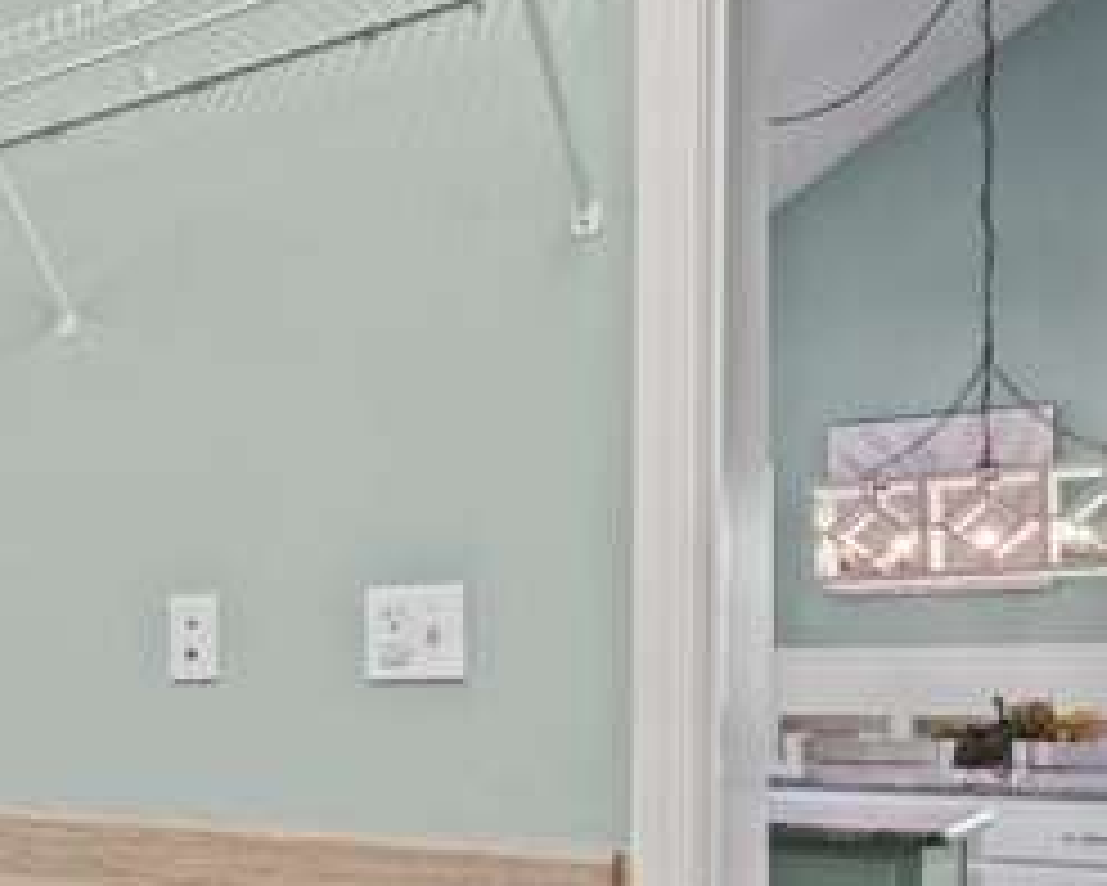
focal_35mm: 44
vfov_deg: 33.3
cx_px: -292
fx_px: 1442
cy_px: 688
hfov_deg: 32.7
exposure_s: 1.3
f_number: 9
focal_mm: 10
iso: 400
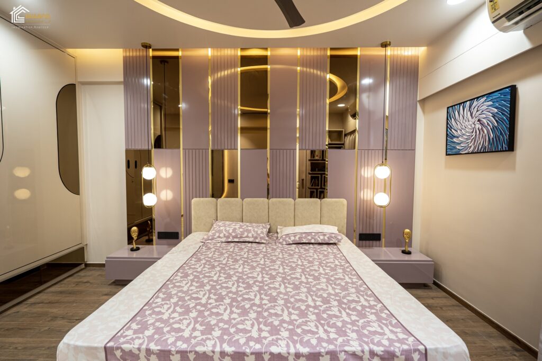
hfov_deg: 96.8
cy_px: 180
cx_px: 271
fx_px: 241
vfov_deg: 73.7
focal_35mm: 16
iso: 800
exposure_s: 1/40
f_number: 4
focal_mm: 16
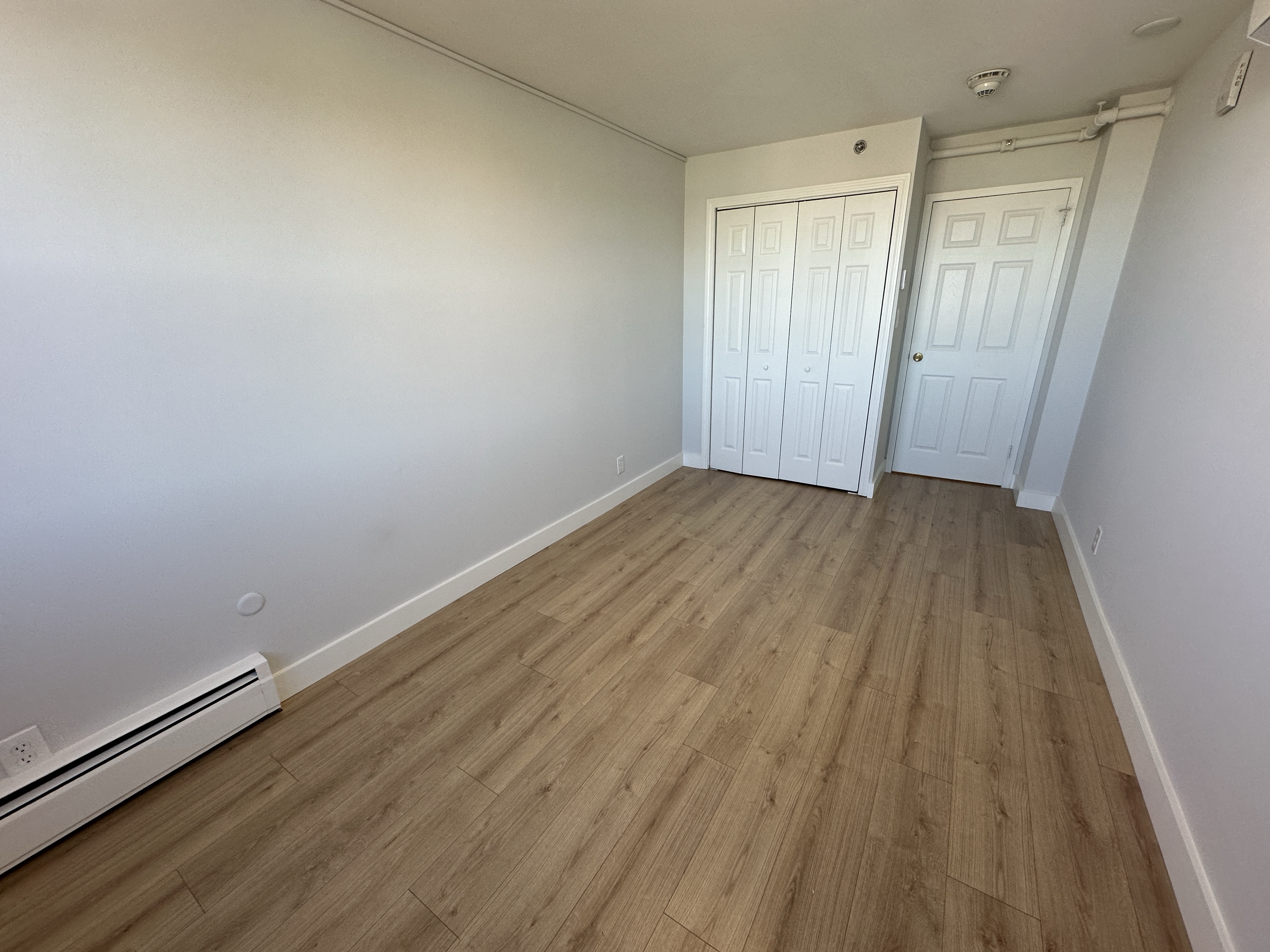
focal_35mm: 14
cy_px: 476
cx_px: 635
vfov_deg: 85.7
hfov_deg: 102.1
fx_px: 514
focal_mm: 2.22
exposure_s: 1/120
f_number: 2.2
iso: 100
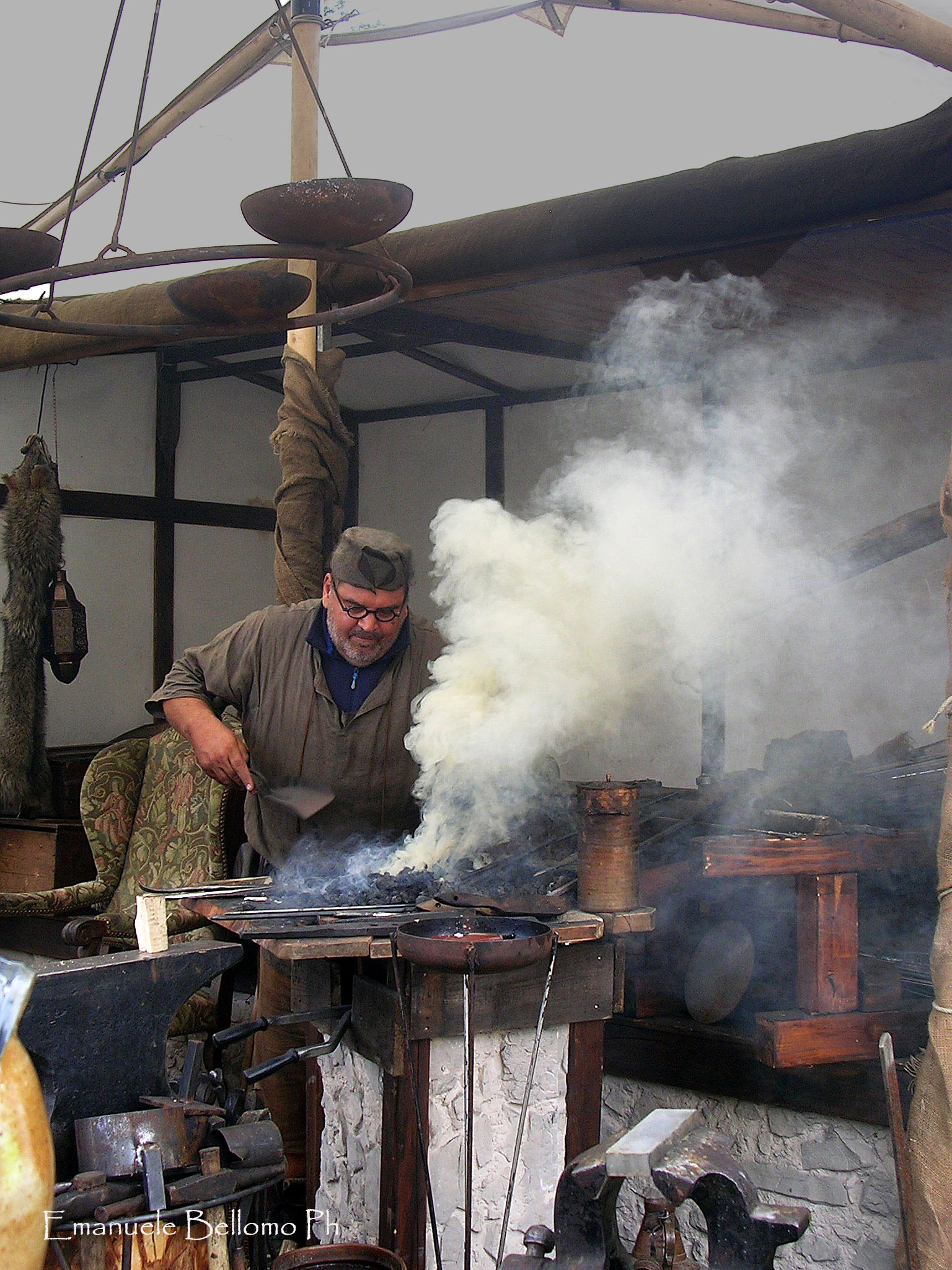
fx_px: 1797
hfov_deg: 29.7
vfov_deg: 38.9
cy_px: 635
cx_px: 476
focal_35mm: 49
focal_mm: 7.5
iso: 50
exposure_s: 1/120
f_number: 3.1
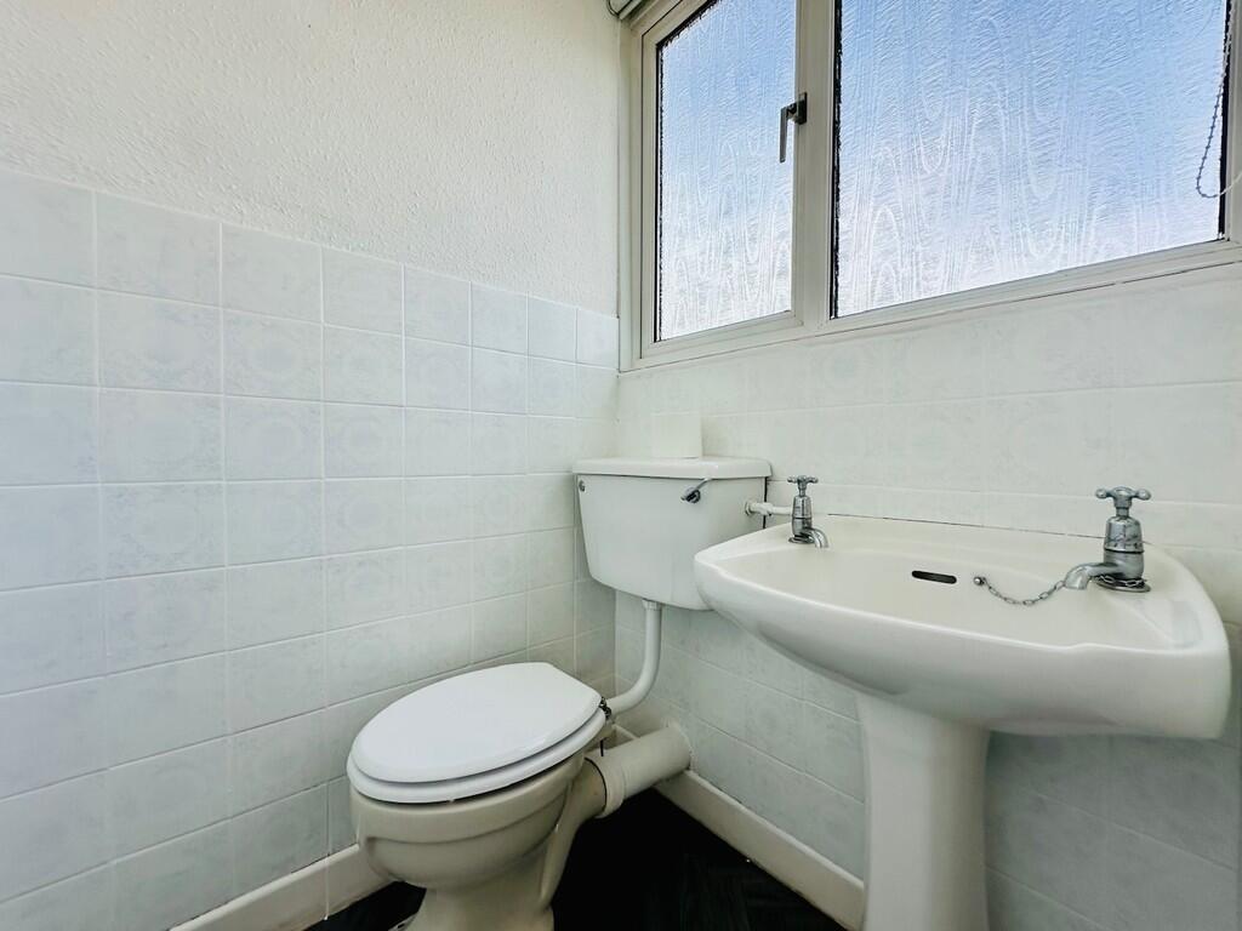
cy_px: 466
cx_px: 621
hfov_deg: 102.1
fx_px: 502
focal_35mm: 14
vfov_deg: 85.7
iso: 40
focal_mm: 2.22
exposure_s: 1/355
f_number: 2.2
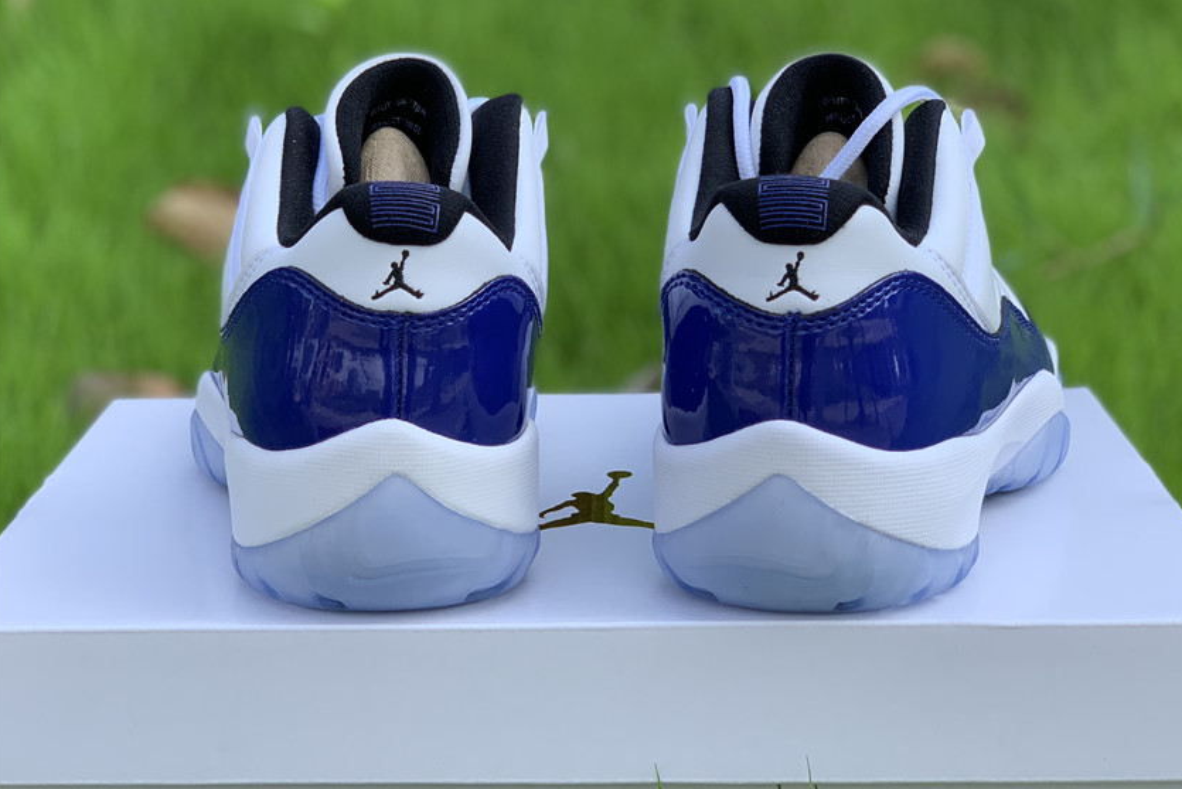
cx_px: 593
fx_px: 1806
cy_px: 358
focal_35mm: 55
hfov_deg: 36.2
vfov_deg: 24.6
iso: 16
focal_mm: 6
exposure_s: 1/400
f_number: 2.4
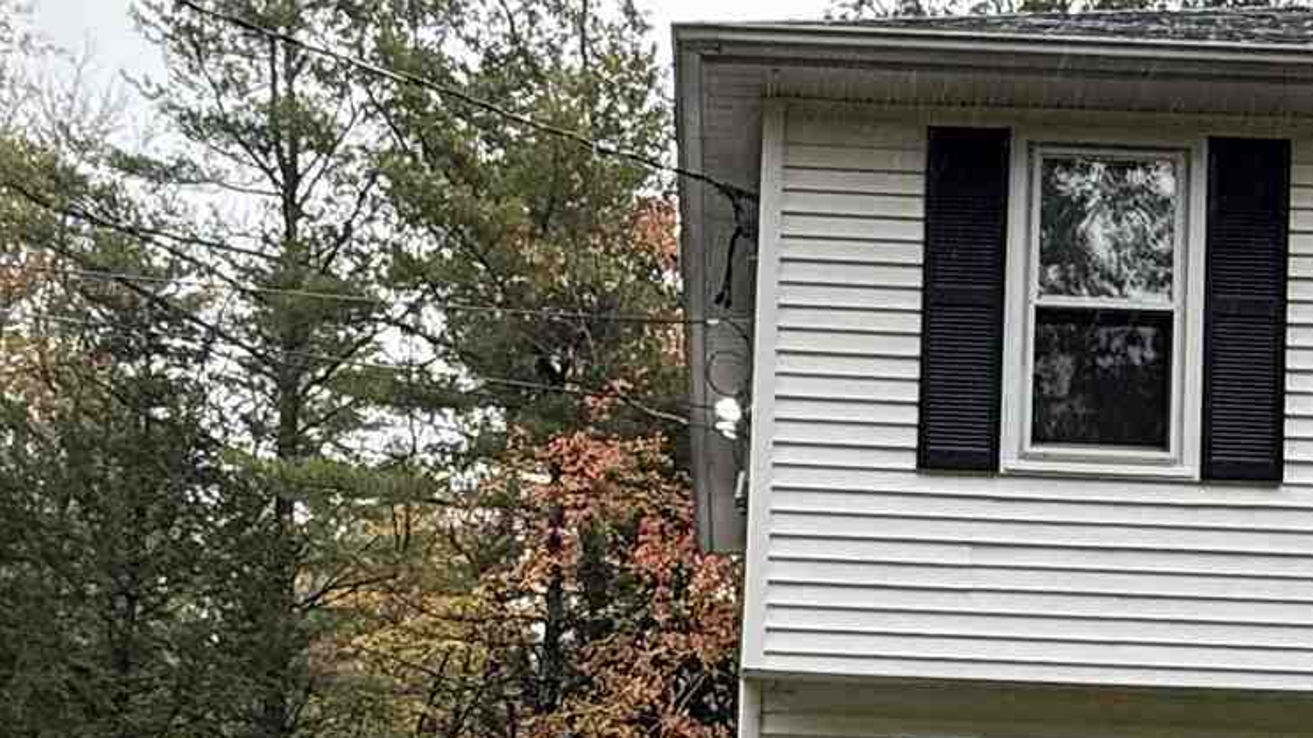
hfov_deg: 33.3
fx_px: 2193
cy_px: 959
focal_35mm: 63
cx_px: 732
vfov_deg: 17.9
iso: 64
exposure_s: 1/126
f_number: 2.2
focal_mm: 2.22
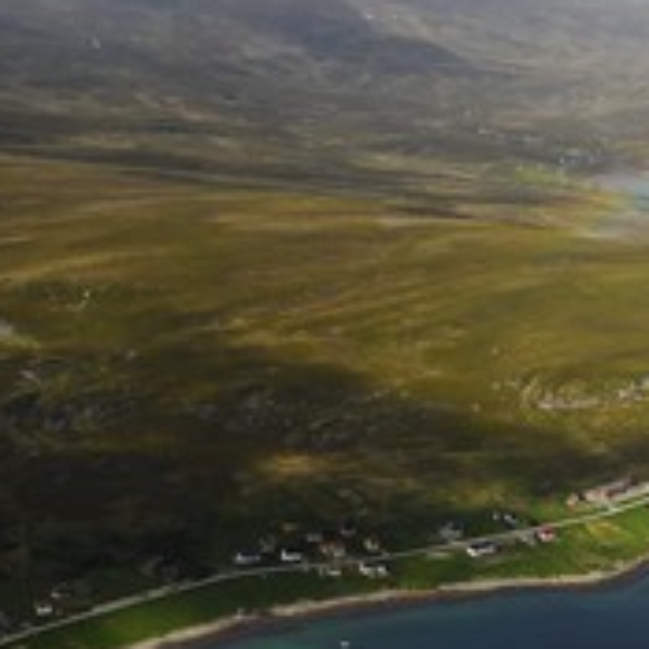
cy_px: 237
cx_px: 762
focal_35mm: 86
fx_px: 1824
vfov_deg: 20.1
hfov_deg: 19.1
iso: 100
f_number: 4.5
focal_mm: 28
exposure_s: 1/1250
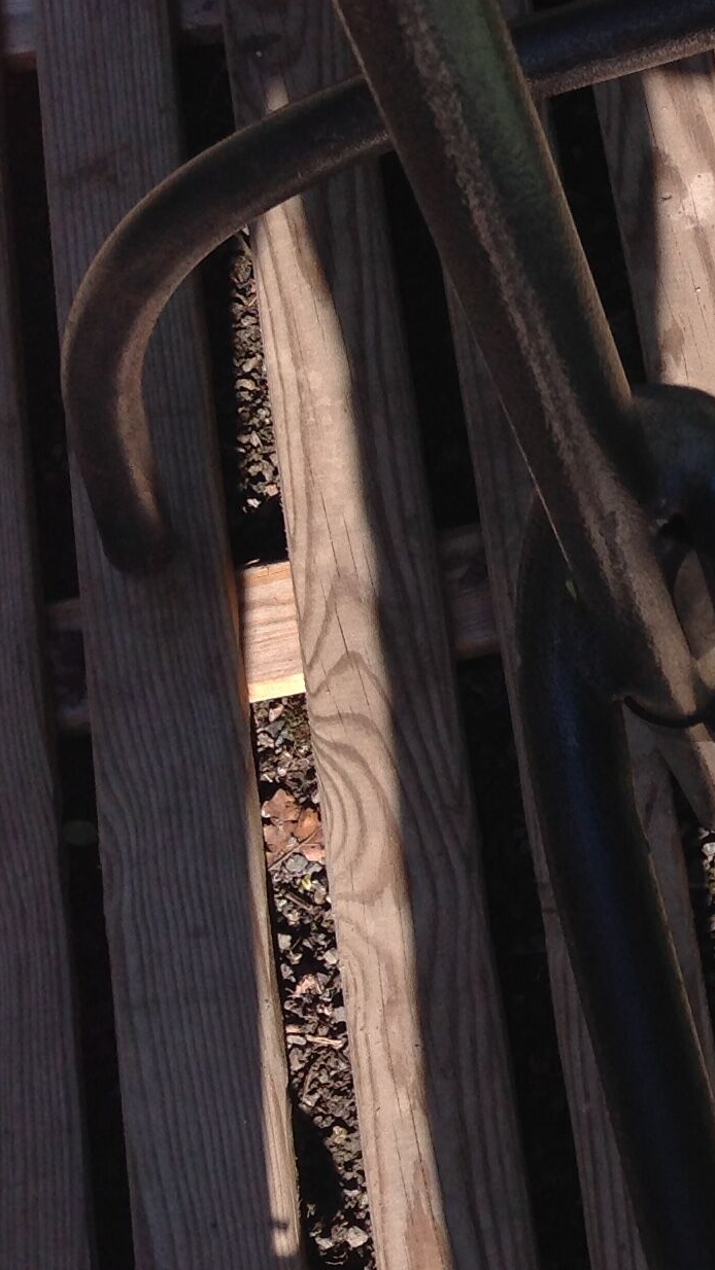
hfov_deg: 13.4
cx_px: 1332
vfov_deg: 26.4
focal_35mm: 80
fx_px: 2697
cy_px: 430
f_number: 2.4
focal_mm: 4.28
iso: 50
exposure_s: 1/775
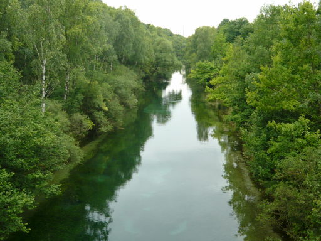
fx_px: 454
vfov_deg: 29.7
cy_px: 120
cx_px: 160
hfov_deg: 38.9
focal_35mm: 49
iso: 100
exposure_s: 1/250
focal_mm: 6.3
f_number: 2.9
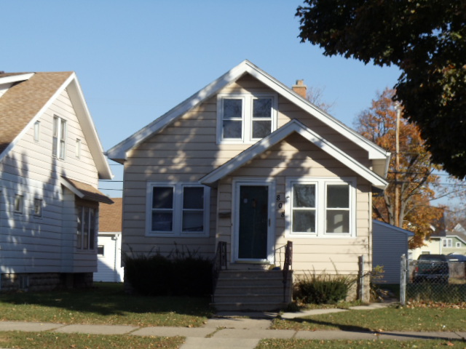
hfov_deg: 21.5
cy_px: 174
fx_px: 1225
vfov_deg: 16.2
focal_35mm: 91
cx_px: 233
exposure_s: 1/200
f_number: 9.3
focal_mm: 12.35
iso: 100
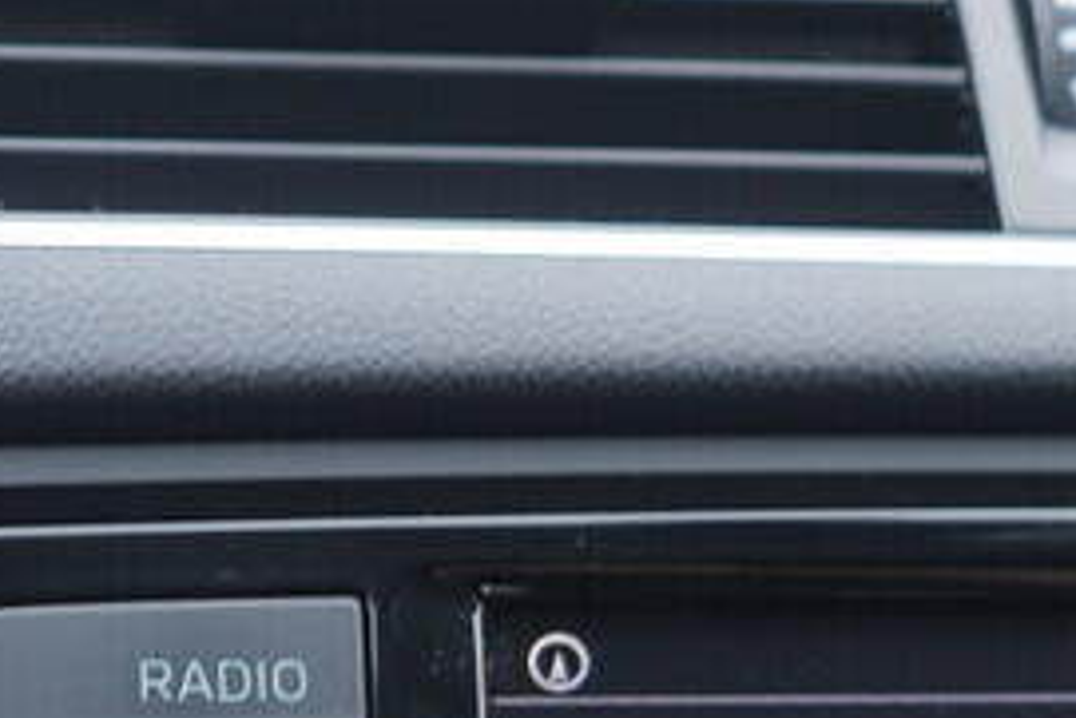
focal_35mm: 136
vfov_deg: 10.0
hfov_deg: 14.5
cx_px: 1370
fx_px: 4067
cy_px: 831
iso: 160
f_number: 2.8
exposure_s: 1/40
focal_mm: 24
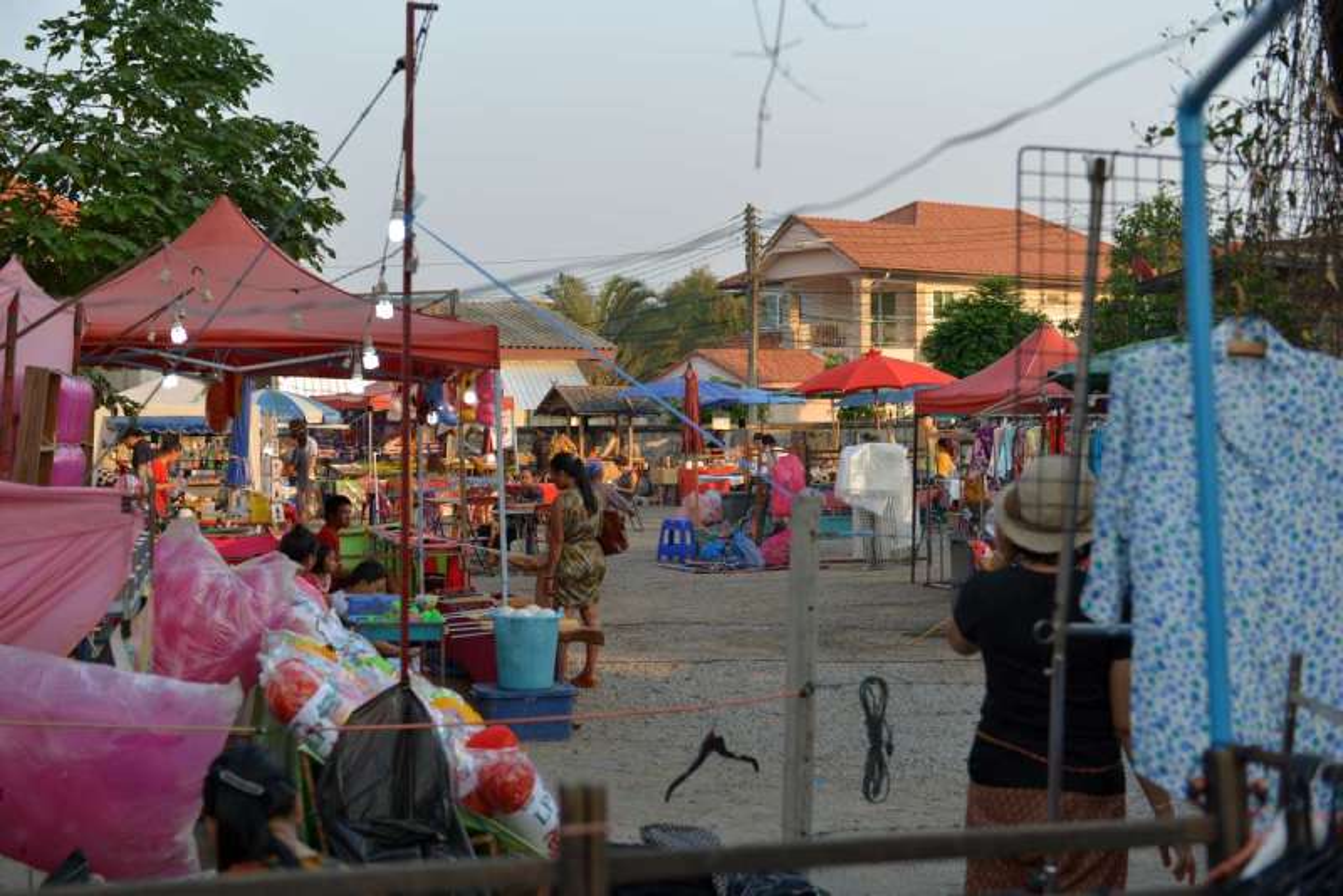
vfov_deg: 24.6
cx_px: 672
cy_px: 448
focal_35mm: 55
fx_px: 2052
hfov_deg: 36.2
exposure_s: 1/60
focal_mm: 55
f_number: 4
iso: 100
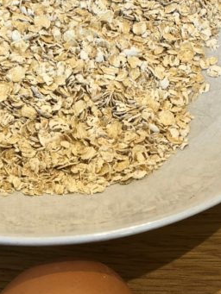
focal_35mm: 84
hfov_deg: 17.4
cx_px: 39
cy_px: 165
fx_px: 715
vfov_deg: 23.3
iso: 32
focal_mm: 4
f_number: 1.8
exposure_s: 1/30
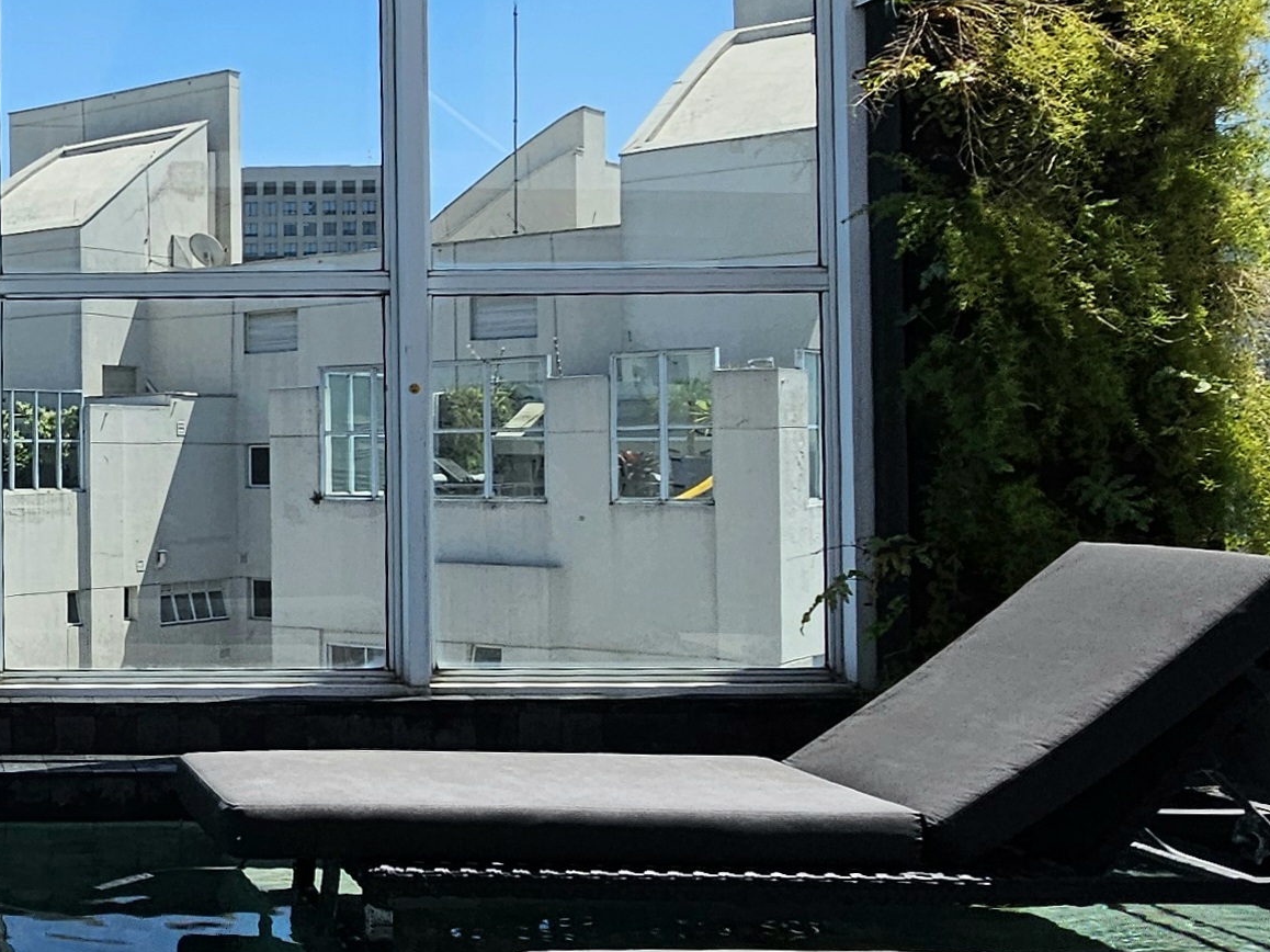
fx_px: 1614
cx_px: -156
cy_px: 434
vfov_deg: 32.8
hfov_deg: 35.9
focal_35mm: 44
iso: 50
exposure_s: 1/3333
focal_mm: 2.2
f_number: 2.2
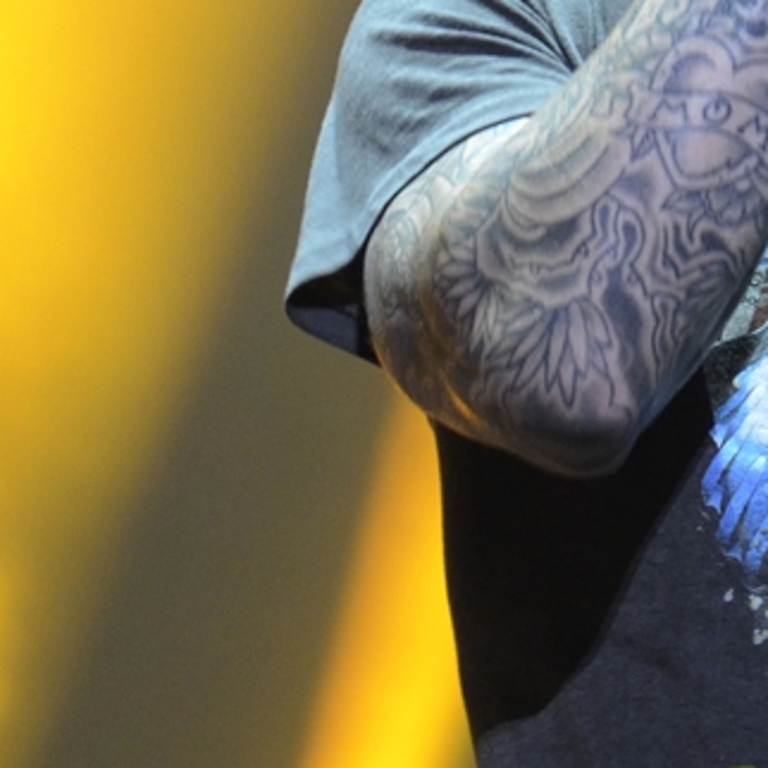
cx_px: 735
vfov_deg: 3.3
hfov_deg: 3.3
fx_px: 13346
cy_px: -178
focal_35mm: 532
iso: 1250
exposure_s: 1/80
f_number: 5.6
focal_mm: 105
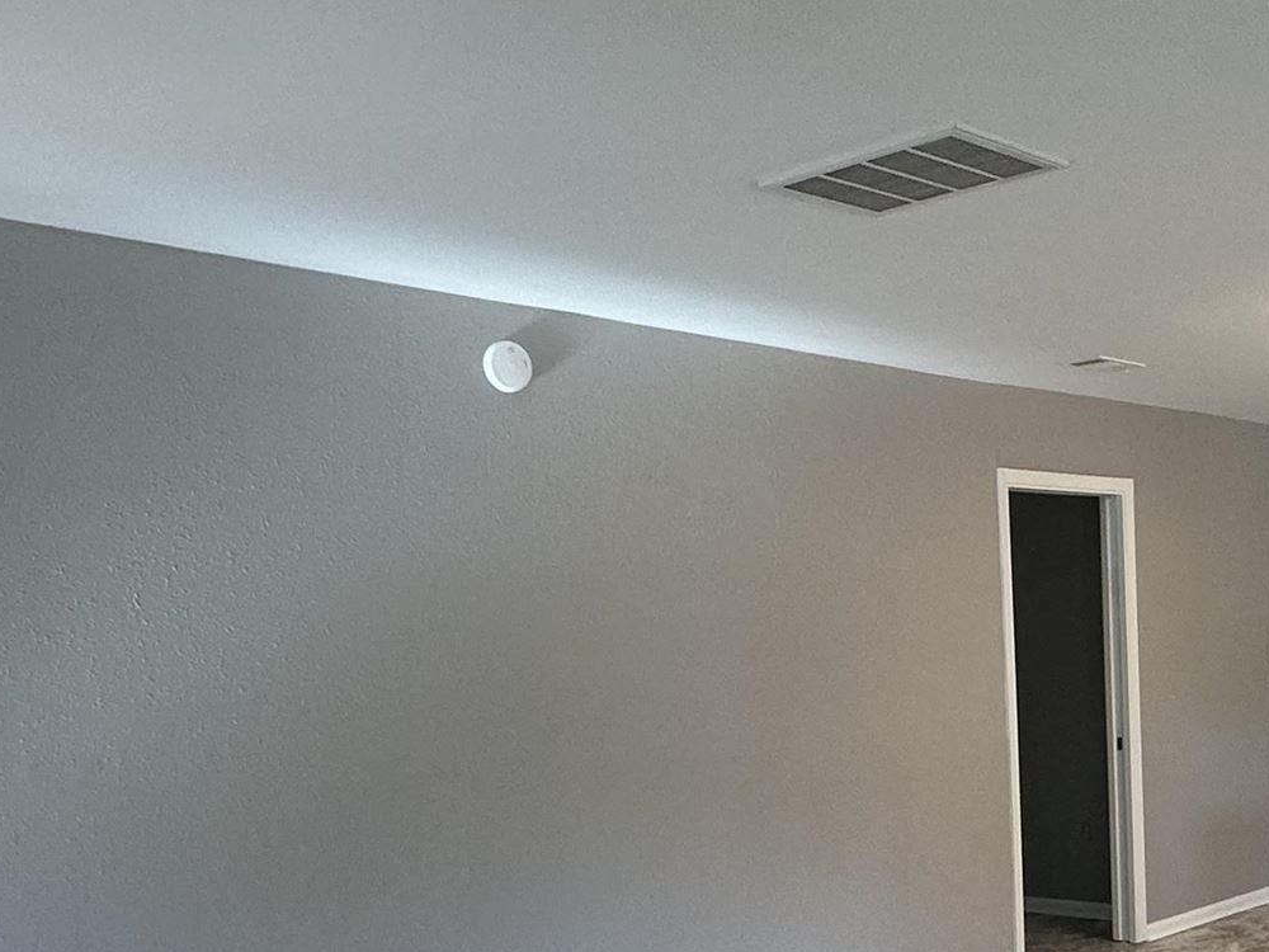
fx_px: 1576
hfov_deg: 41.9
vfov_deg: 32.8
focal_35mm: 43
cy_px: 741
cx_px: 1019
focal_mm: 2.22
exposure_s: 1/120
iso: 160
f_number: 2.2
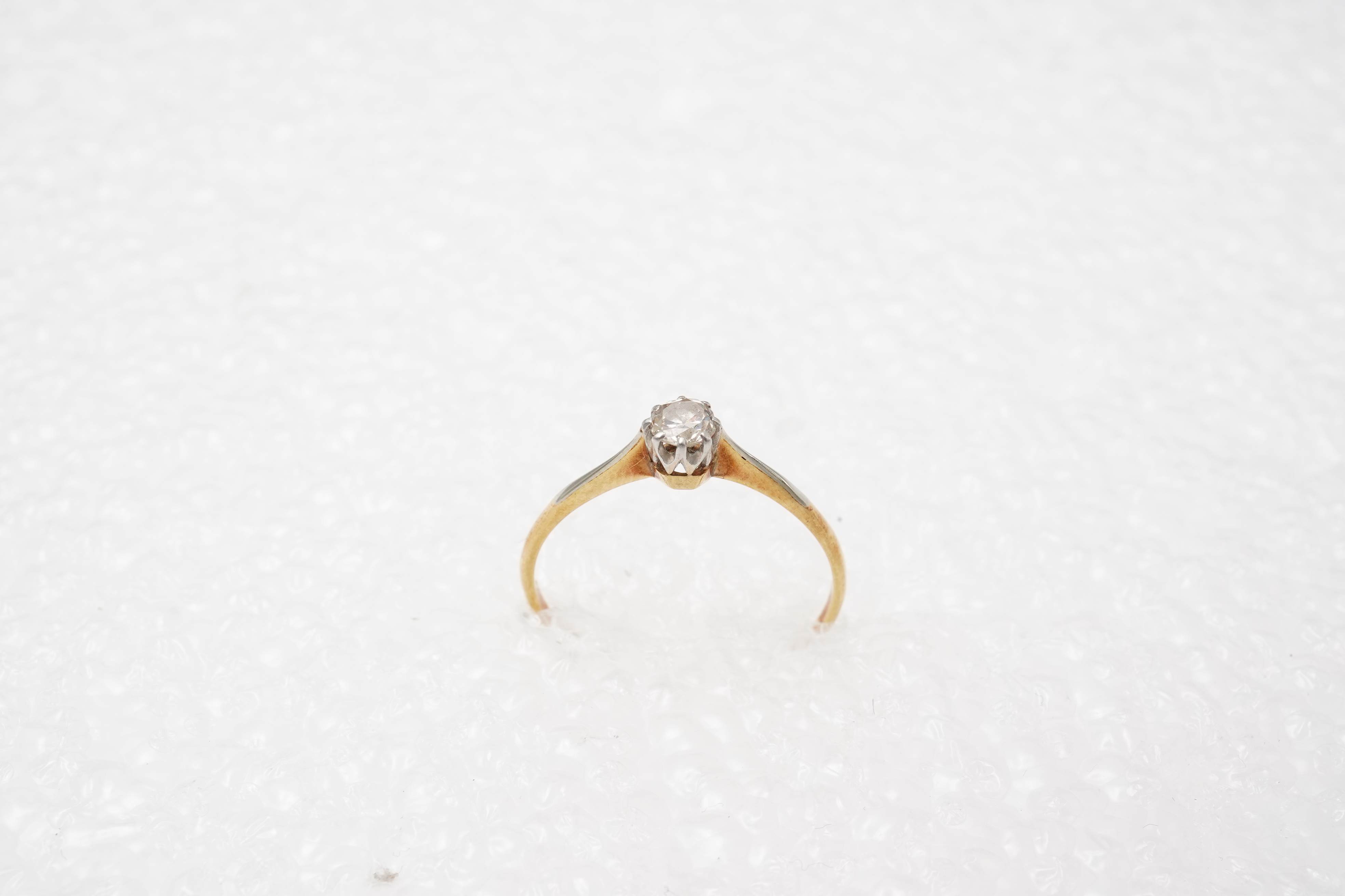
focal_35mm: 45
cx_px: 672
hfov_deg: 43.6
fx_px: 1681
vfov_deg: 29.9
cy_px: 448
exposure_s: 1/125
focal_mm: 30
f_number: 20
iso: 500
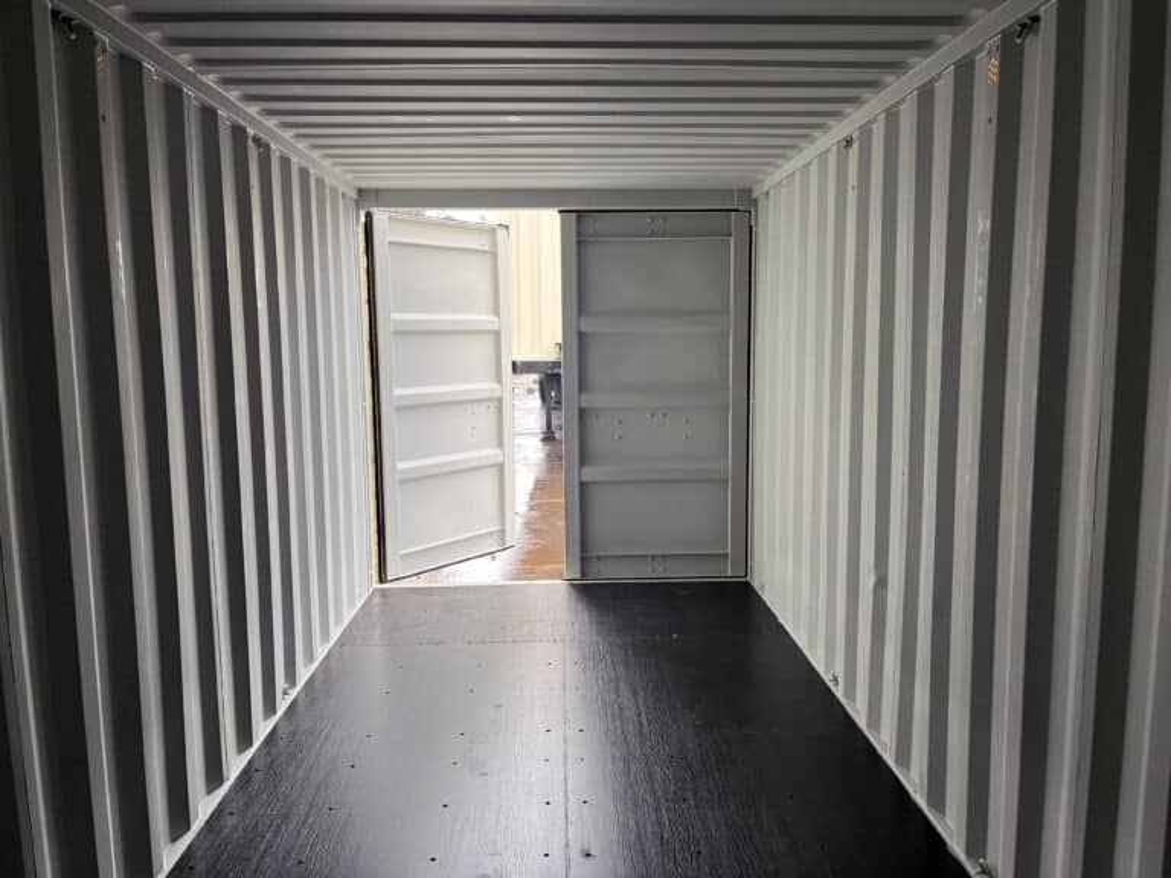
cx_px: 586
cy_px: 439
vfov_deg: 53.1
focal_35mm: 26
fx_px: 880
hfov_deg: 67.3
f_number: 1.6
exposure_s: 1/91
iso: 125
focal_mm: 5.1
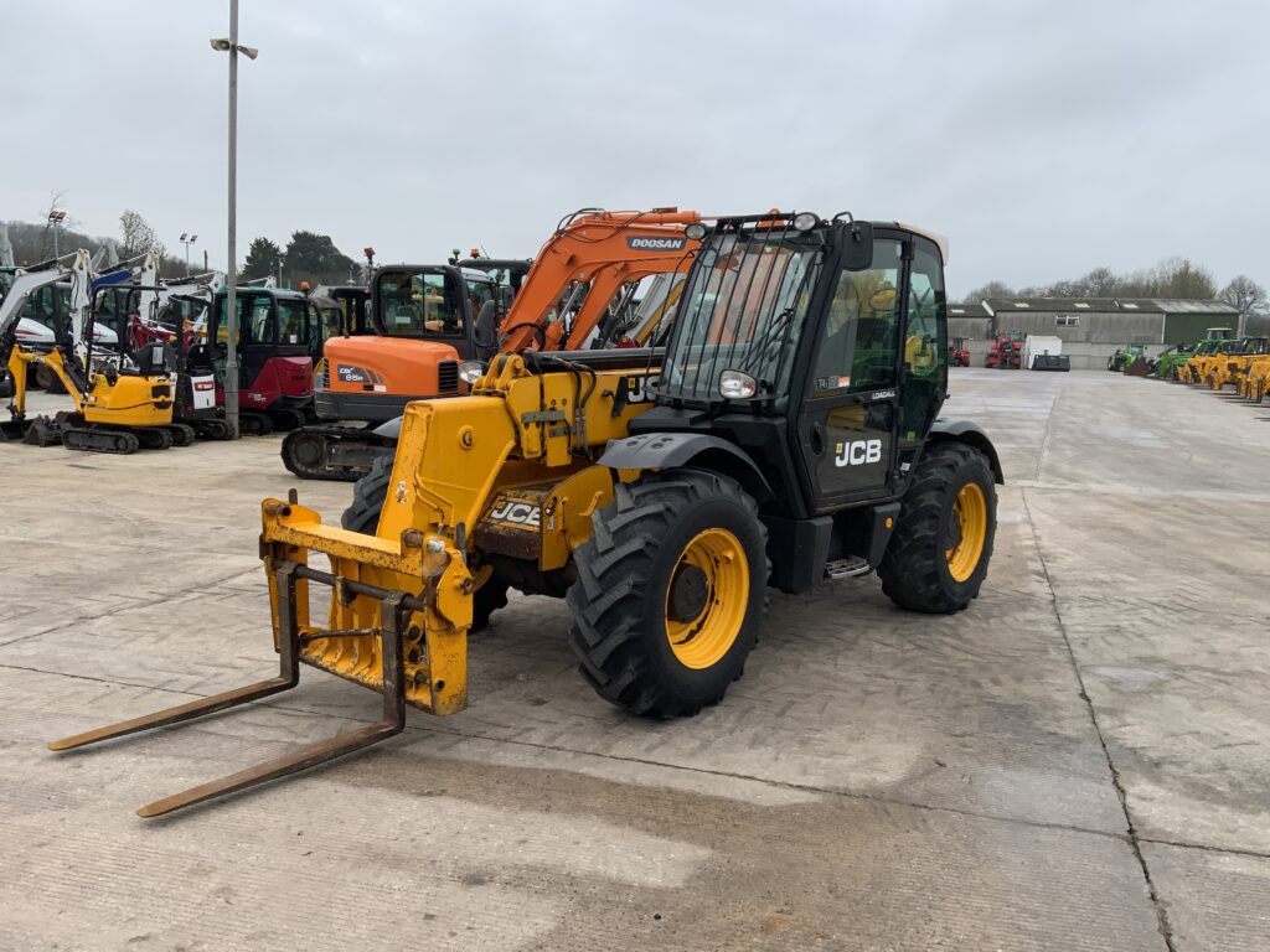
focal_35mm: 29
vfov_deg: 48.2
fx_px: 1064
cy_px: 476
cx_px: 635
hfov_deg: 61.7
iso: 16
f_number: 1.8
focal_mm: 3
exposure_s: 1/728
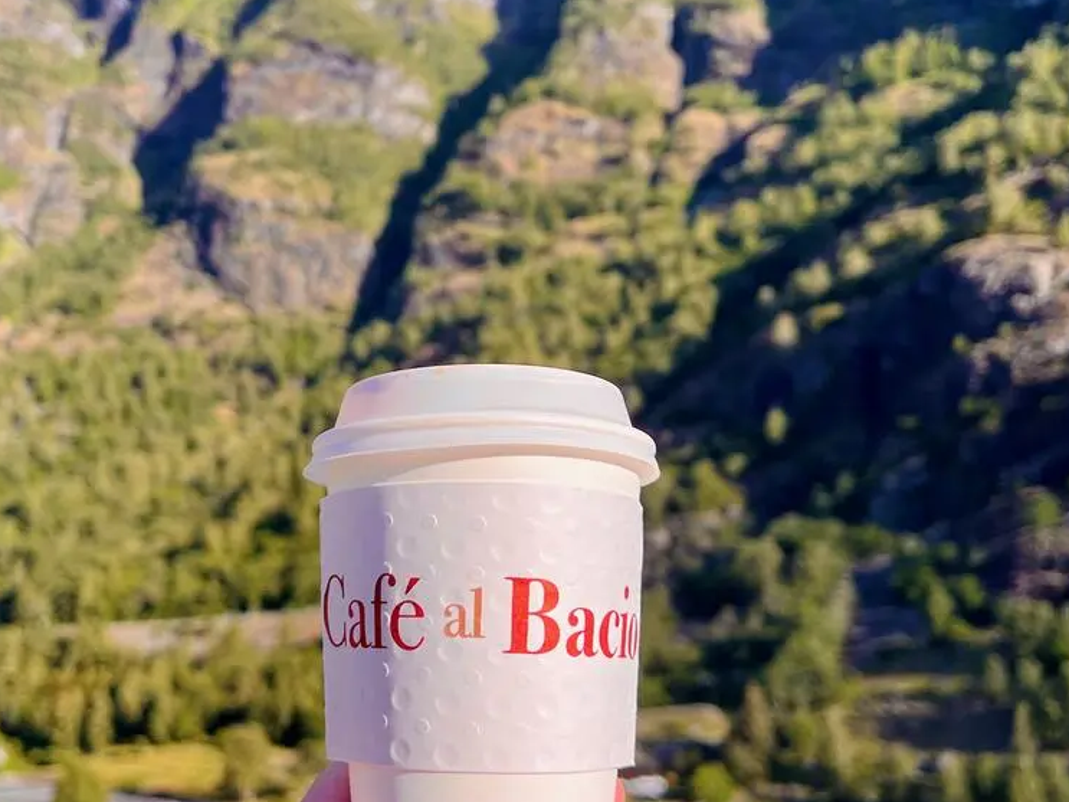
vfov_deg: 34.3
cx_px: 463
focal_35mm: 42
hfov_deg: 44.7
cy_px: 403
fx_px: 1297
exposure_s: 1/1808
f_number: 1.5
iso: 50
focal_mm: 5.7
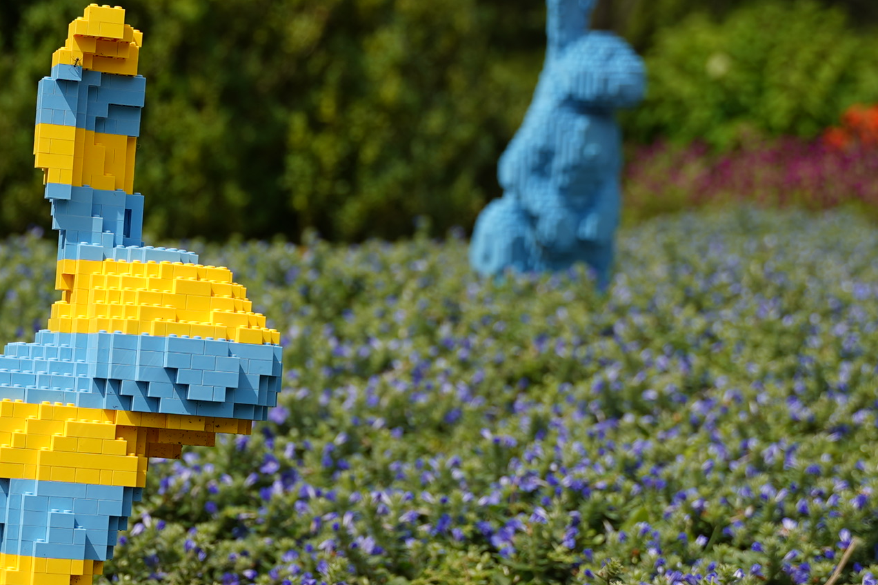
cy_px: 369
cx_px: 194
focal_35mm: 105
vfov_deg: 13.0
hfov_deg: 19.3
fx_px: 2560
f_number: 2.8
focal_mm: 39
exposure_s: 1/320
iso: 50
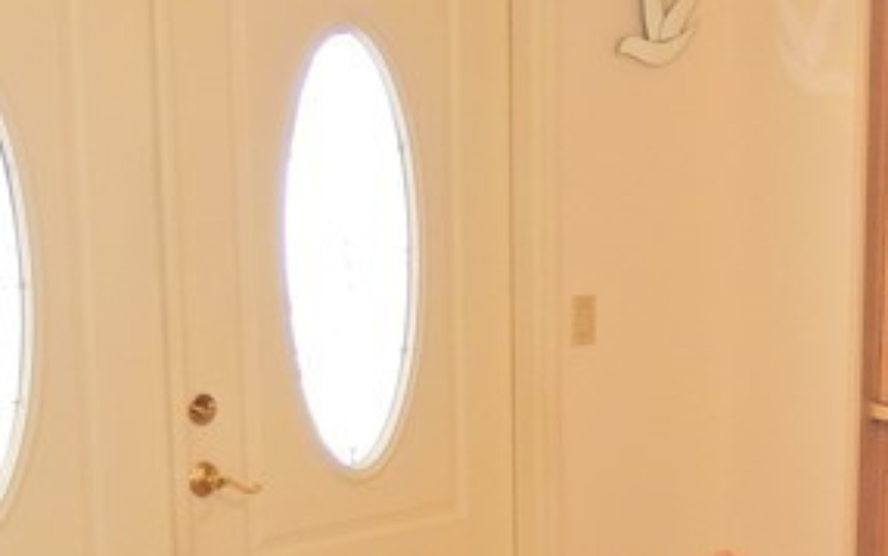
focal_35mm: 95
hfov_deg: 21.2
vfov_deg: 13.7
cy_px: 494
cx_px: 869
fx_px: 2300
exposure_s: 1/30
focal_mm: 4.5
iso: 180
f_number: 3.4
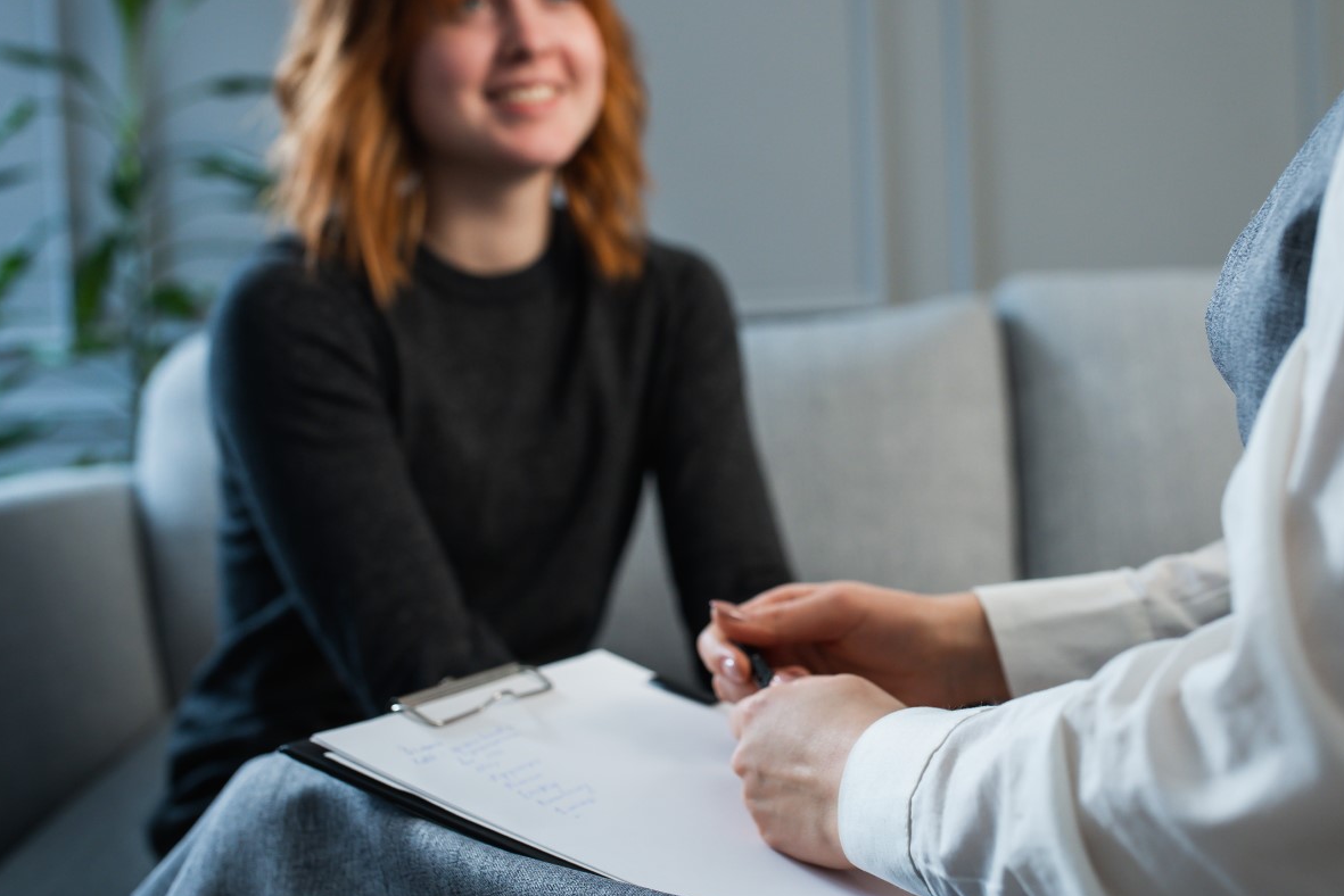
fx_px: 1792
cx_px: 786
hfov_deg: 41.0
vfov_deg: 28.1
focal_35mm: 48
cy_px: 430
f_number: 3.2
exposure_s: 1/125
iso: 640
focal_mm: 35
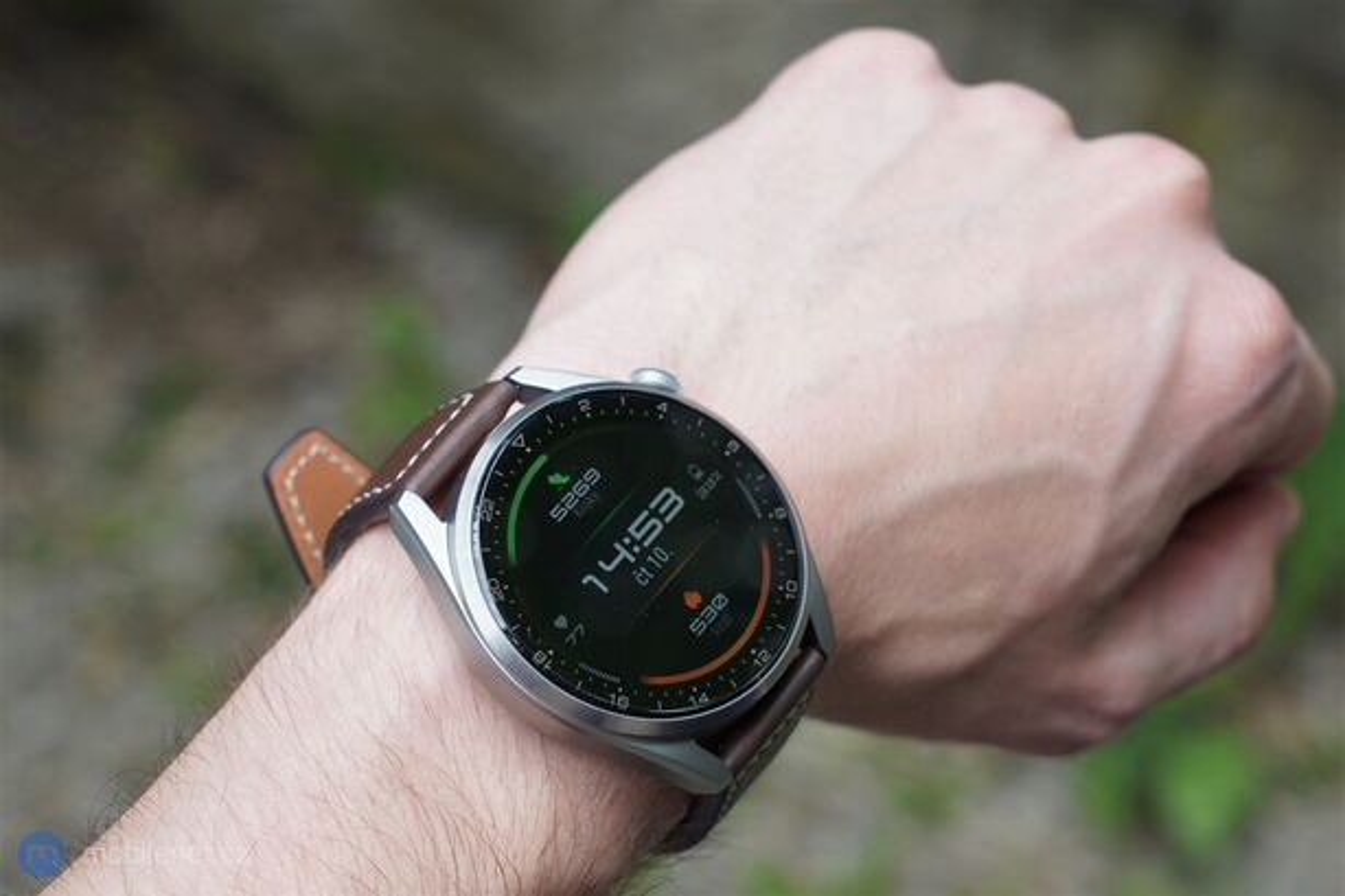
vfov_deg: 19.4
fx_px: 2614
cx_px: 672
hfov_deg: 28.9
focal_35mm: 70
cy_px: 448
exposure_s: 1/160
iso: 320
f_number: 7.1
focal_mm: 70
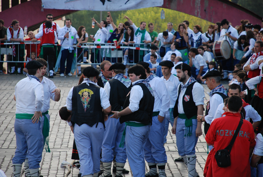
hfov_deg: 10.1
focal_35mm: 202
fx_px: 1482
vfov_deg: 6.8
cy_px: 88
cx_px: 132
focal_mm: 135
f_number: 5.6
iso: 400
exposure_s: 1/160
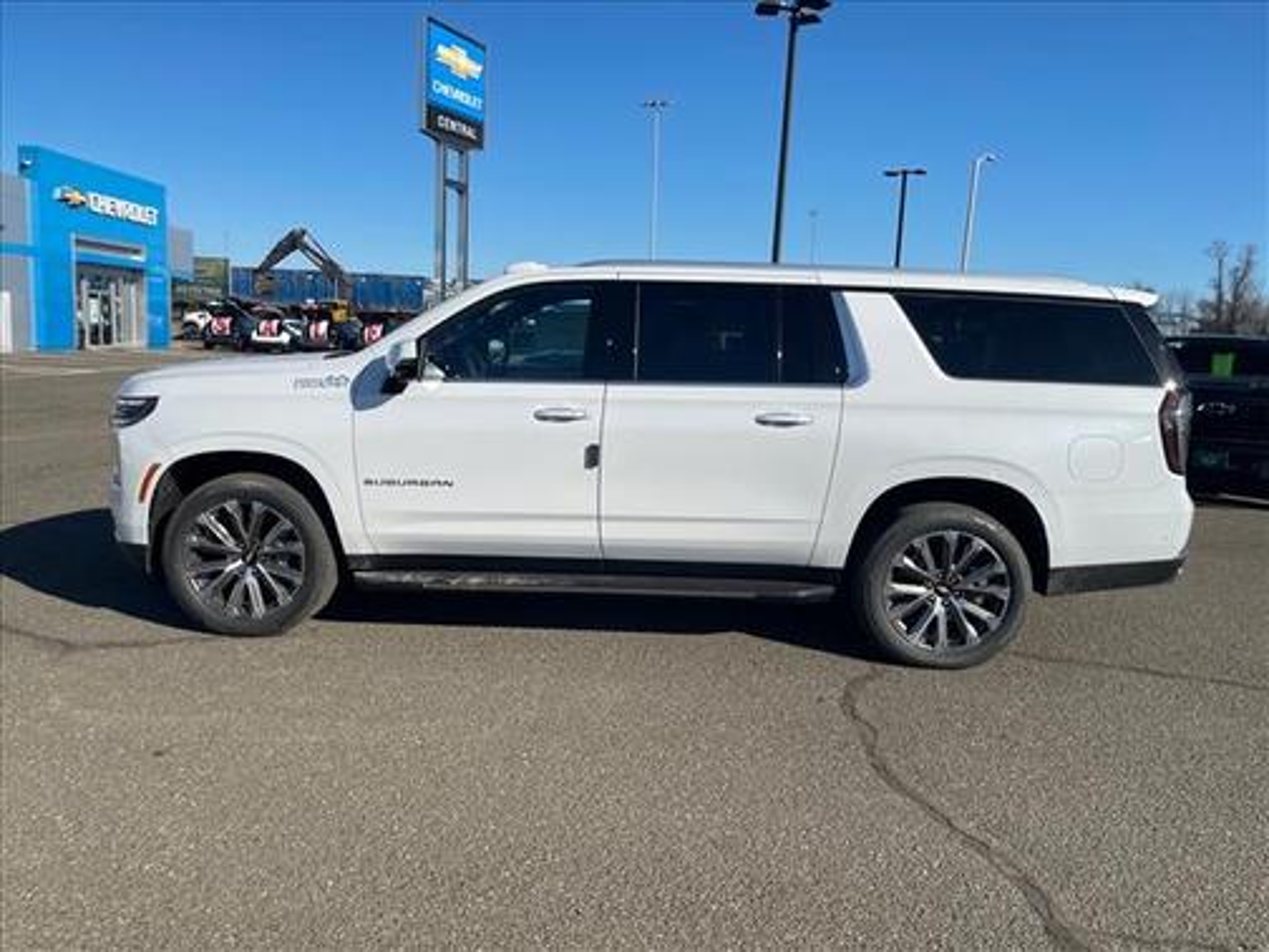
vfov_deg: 53.1
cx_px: 634
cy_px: 476
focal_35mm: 26
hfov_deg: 67.3
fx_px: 953
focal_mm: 4.2
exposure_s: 1/2747
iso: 32
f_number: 1.6
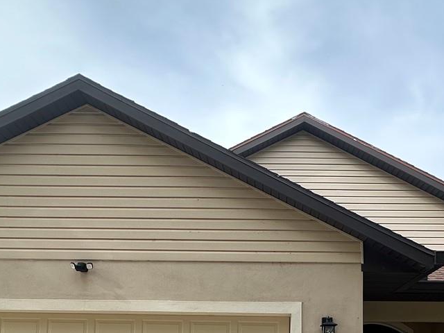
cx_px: 259
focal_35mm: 35
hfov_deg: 52.4
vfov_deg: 35.4
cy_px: 358
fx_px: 449
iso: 40
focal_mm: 2.22
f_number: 2.2
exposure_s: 1/378
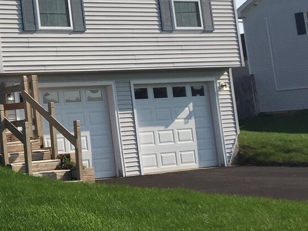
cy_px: 49
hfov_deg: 20.4
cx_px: -115
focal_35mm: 86
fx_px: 766
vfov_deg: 17.1
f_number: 2.2
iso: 32
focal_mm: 4.15
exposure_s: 1/2083
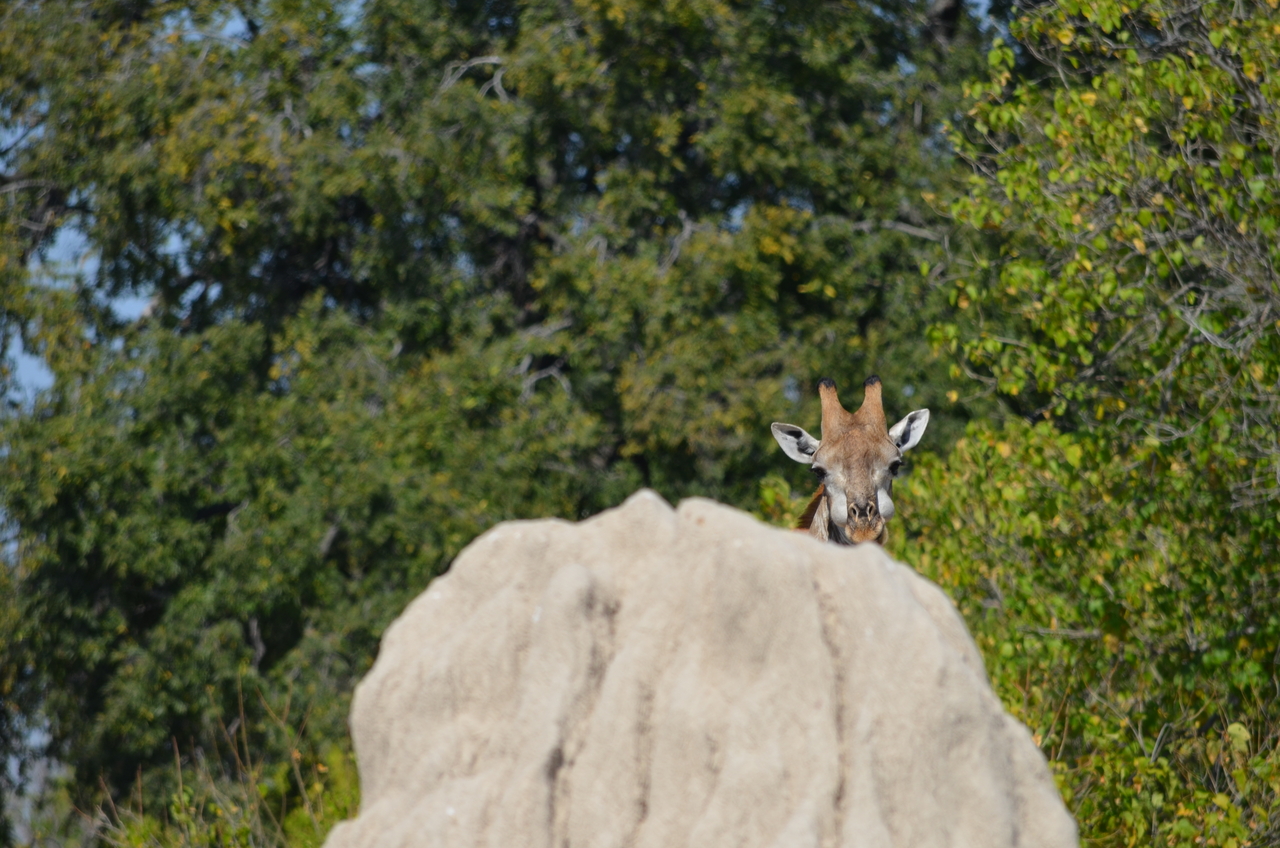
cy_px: 424
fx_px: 15968
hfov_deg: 4.6
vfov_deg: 3.0
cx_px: 640
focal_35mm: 450
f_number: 7.1
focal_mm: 300
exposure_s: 1/800
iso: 200
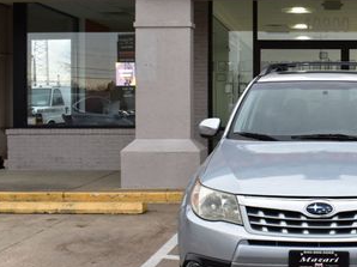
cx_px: 339
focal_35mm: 62
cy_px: 115
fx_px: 639
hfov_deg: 29.6
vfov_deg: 23.6
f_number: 8
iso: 400
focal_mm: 20
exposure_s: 1/50
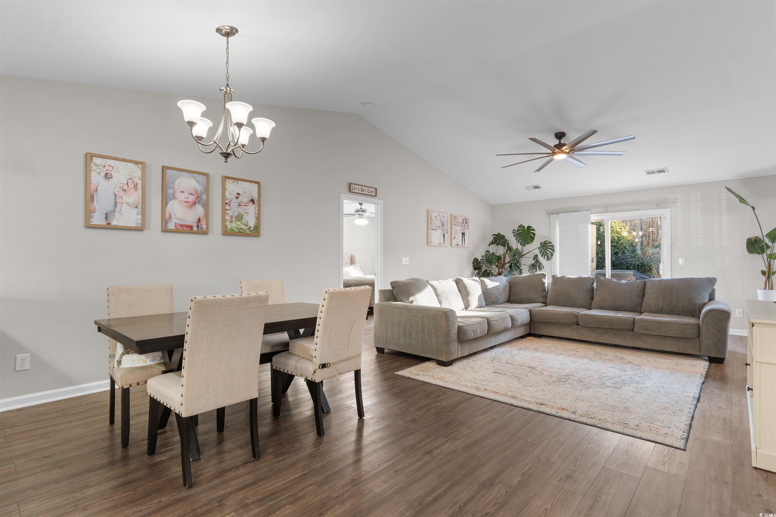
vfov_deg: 70.4
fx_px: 366
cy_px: 258
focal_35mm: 17
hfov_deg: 93.3
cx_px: 388
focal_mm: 11.5
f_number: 4.8
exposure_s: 2.5
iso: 100
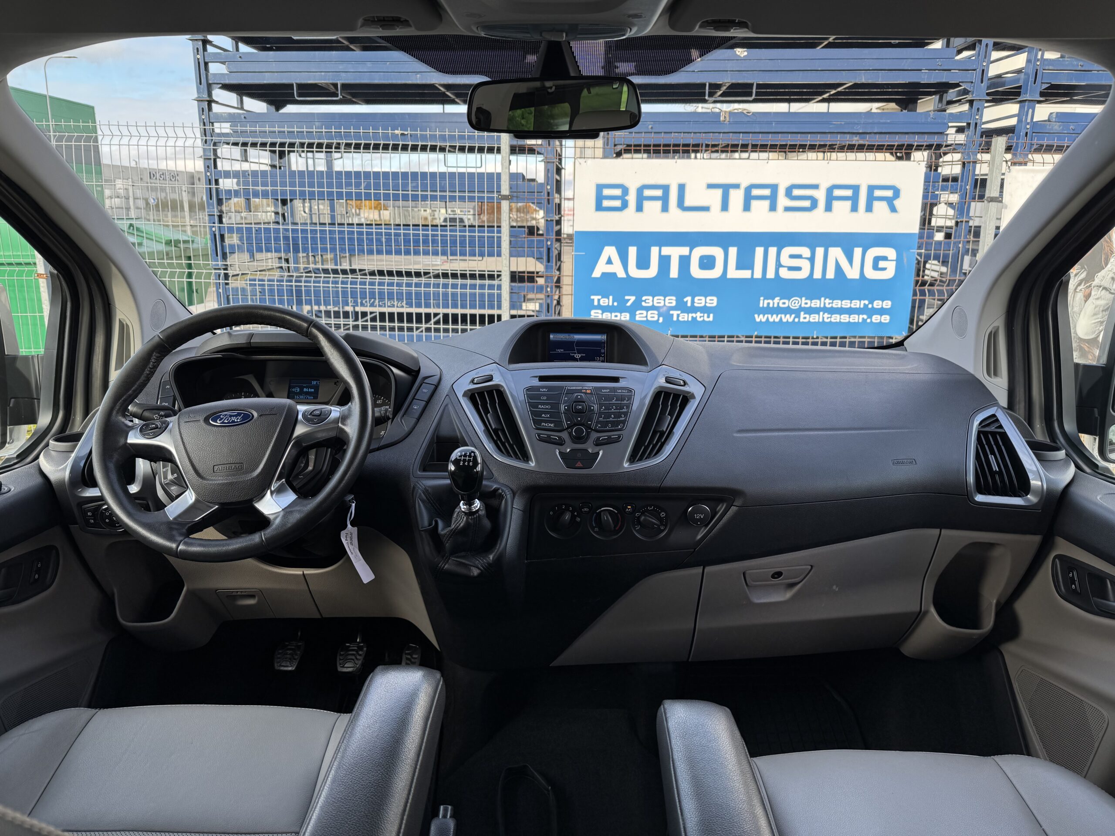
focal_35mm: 24
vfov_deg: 56.8
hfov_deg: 71.6
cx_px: 558
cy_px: 418
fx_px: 773
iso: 80
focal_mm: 6.76
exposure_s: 1/488
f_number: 1.78
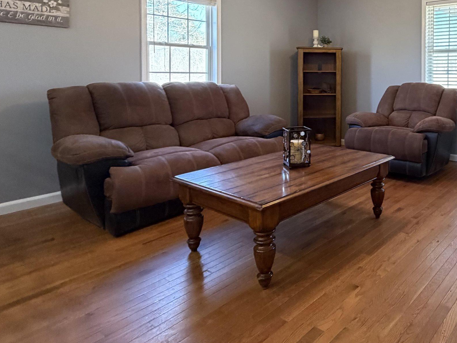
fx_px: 356
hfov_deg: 59.6
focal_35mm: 27
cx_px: 373
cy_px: 80
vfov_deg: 49.1
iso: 400
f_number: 2.2
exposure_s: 1/60
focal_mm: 2.22
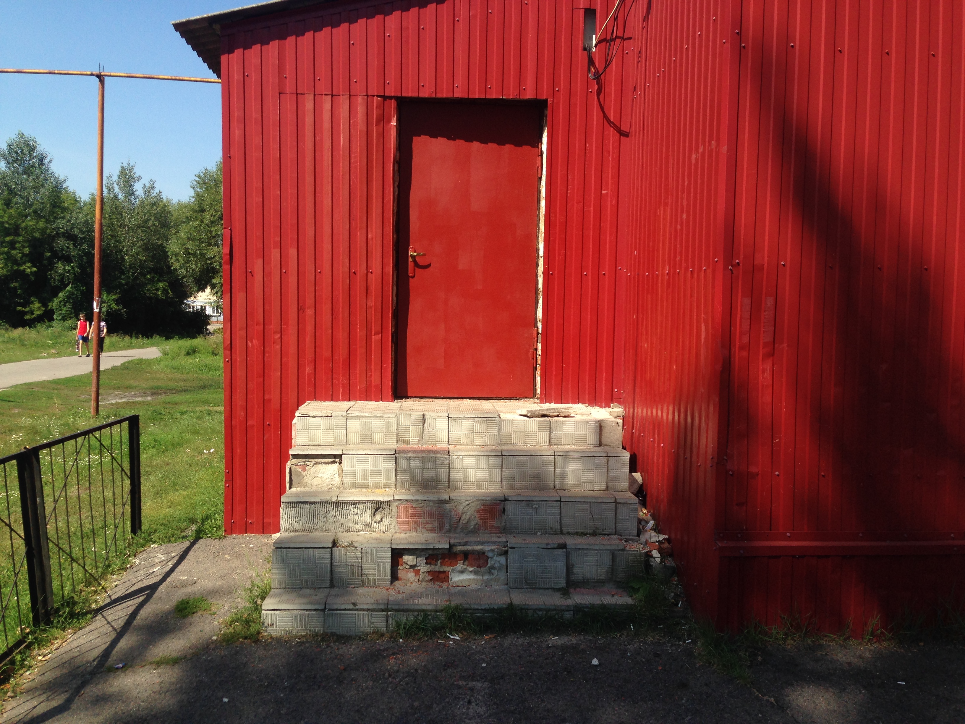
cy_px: 362
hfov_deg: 55.4
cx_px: 482
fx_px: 920
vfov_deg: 42.9
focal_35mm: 33
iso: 50
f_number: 2.4
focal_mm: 4.12
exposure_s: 1/1427
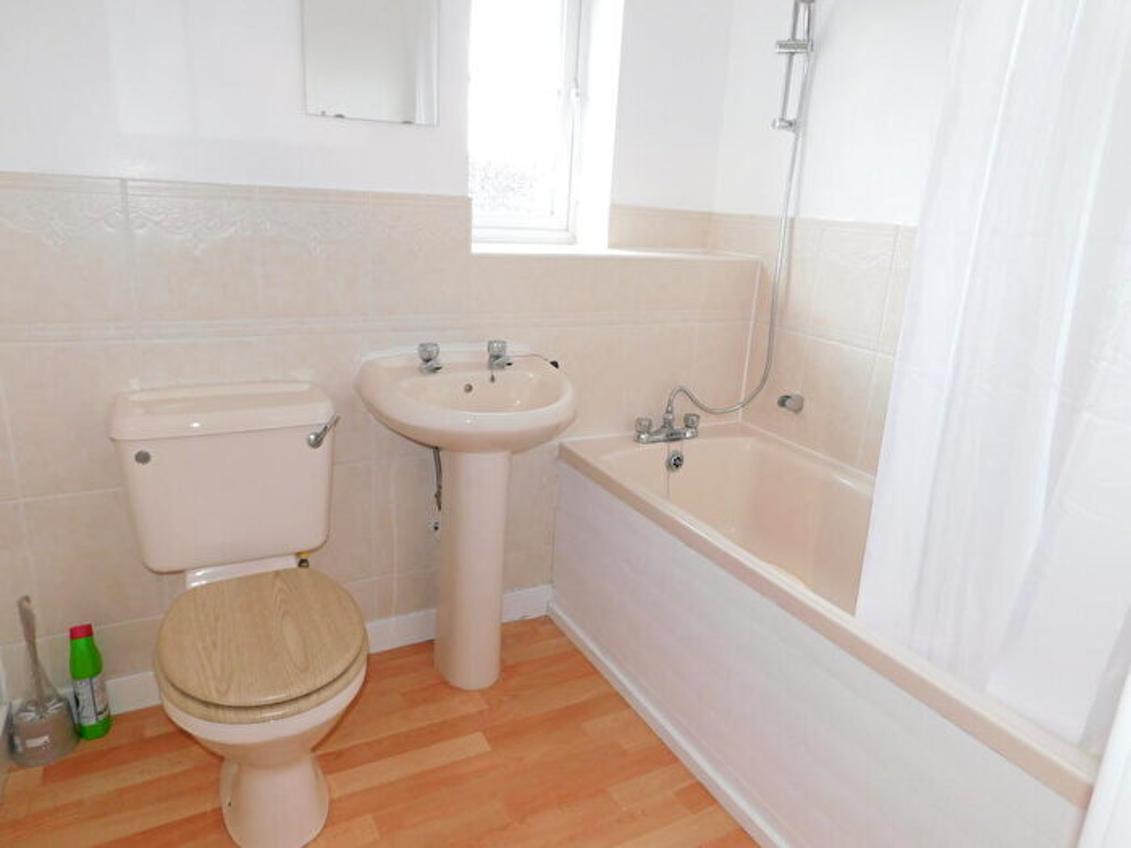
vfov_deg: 58.9
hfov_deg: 73.9
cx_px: 566
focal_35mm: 23
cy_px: 424
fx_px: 751
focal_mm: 4
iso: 200
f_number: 3
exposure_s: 1/30
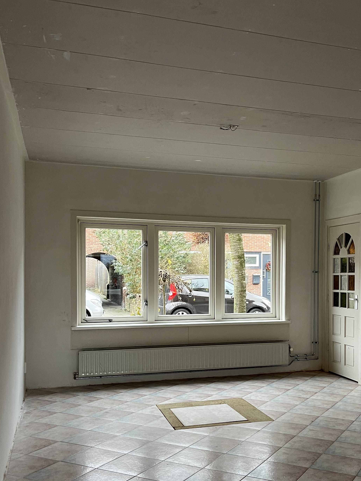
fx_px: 528
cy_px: 286
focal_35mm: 38
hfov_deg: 37.3
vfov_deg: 48.7
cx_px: 245
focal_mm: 5.1
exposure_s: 1/66
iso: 125
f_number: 1.6
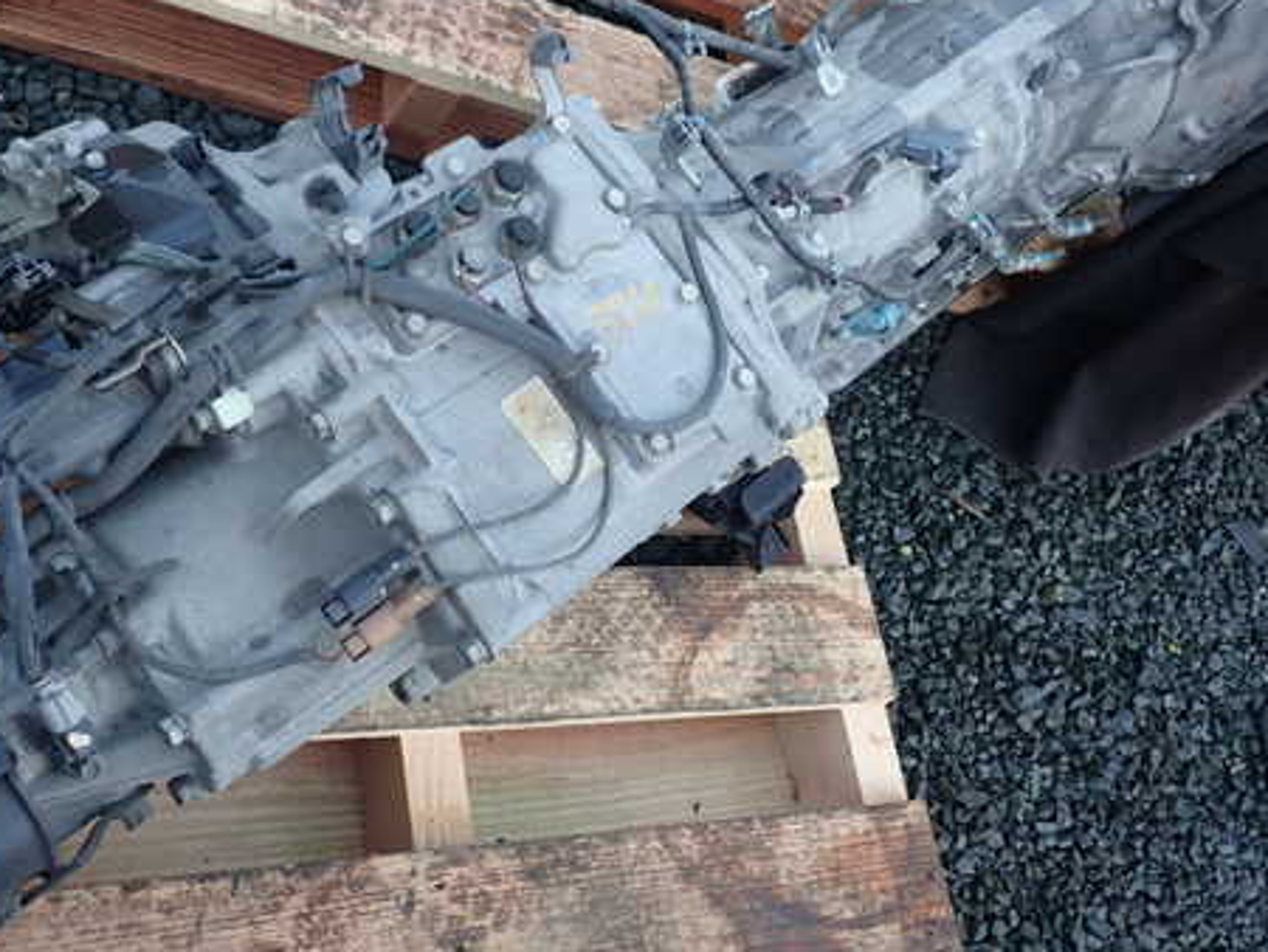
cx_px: 535
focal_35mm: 40
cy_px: 397
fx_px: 1466
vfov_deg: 35.9
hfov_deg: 46.6
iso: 100
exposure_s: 1/60
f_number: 2.3
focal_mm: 5.4
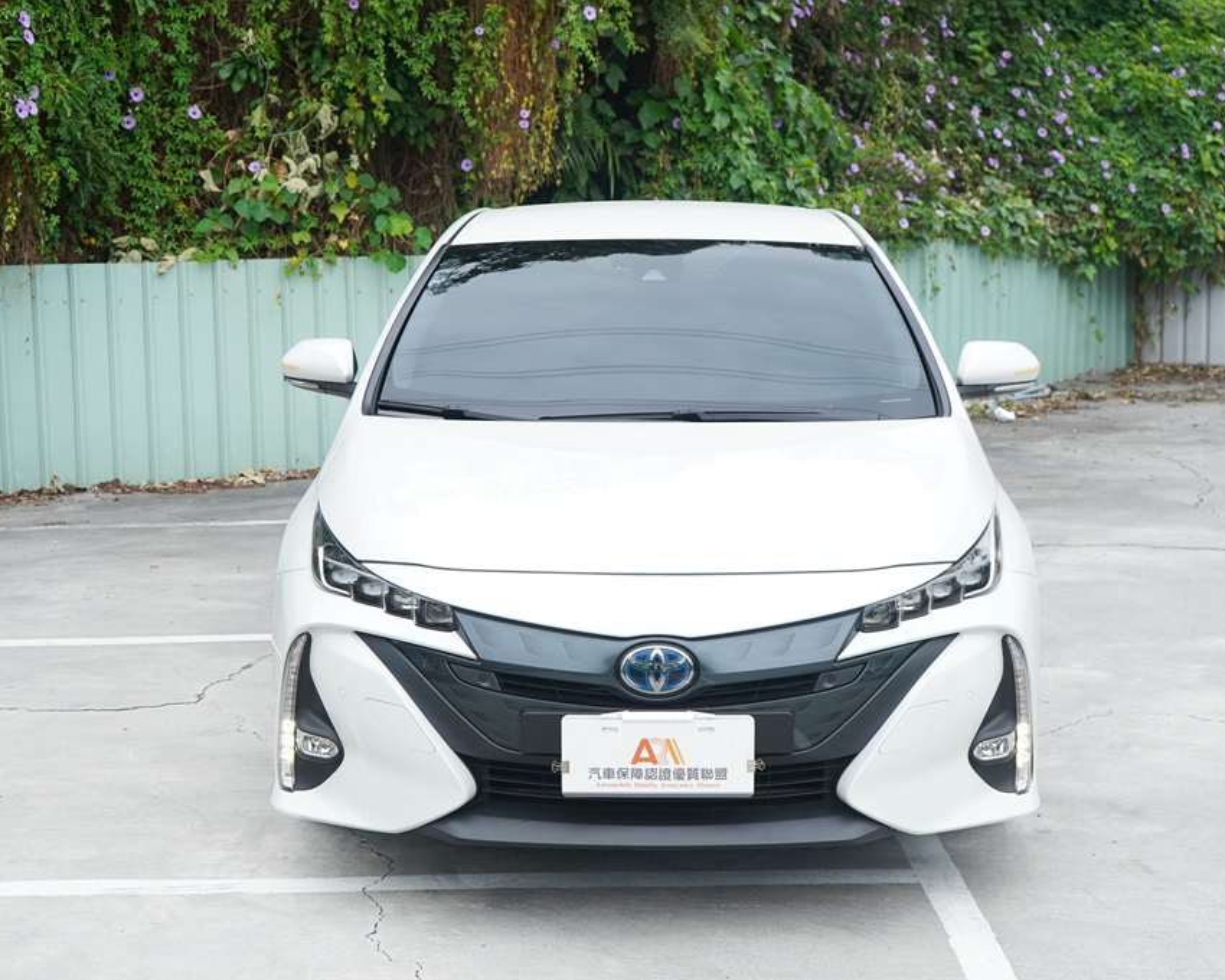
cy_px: 491
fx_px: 1885
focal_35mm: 52
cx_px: 657
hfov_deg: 36.0
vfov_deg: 29.1
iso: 100
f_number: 6.3
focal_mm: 46
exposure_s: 1/80
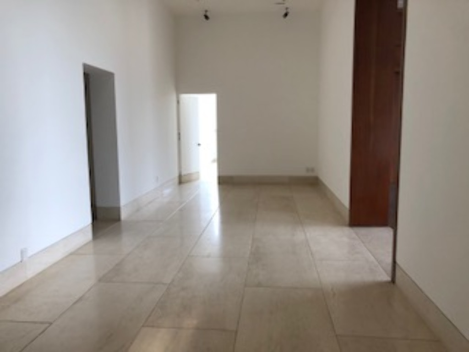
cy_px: 176
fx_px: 379
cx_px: 234
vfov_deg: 49.7
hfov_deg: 63.4
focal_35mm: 28
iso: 20
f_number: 1.8
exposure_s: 1/40
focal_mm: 4
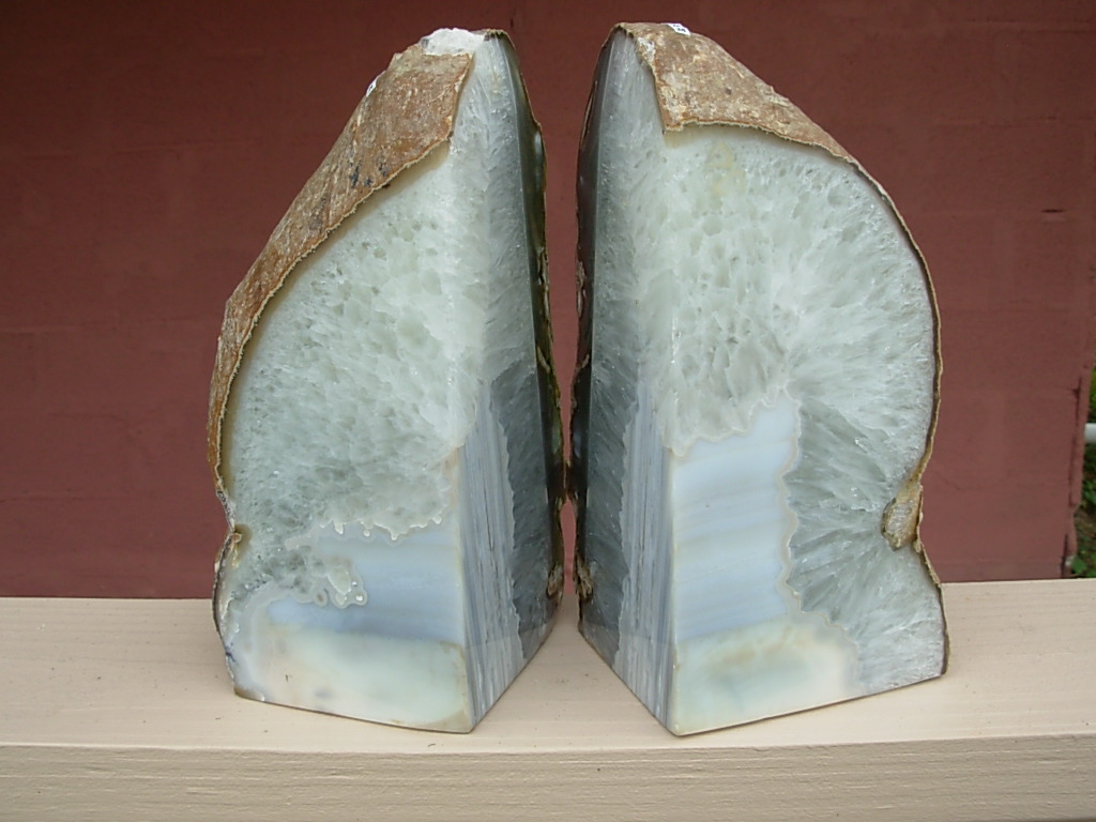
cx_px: 548
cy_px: 411
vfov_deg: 37.7
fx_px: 1203
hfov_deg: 49.0
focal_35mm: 38
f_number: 2.9
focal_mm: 6.3
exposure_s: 1/395
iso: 50
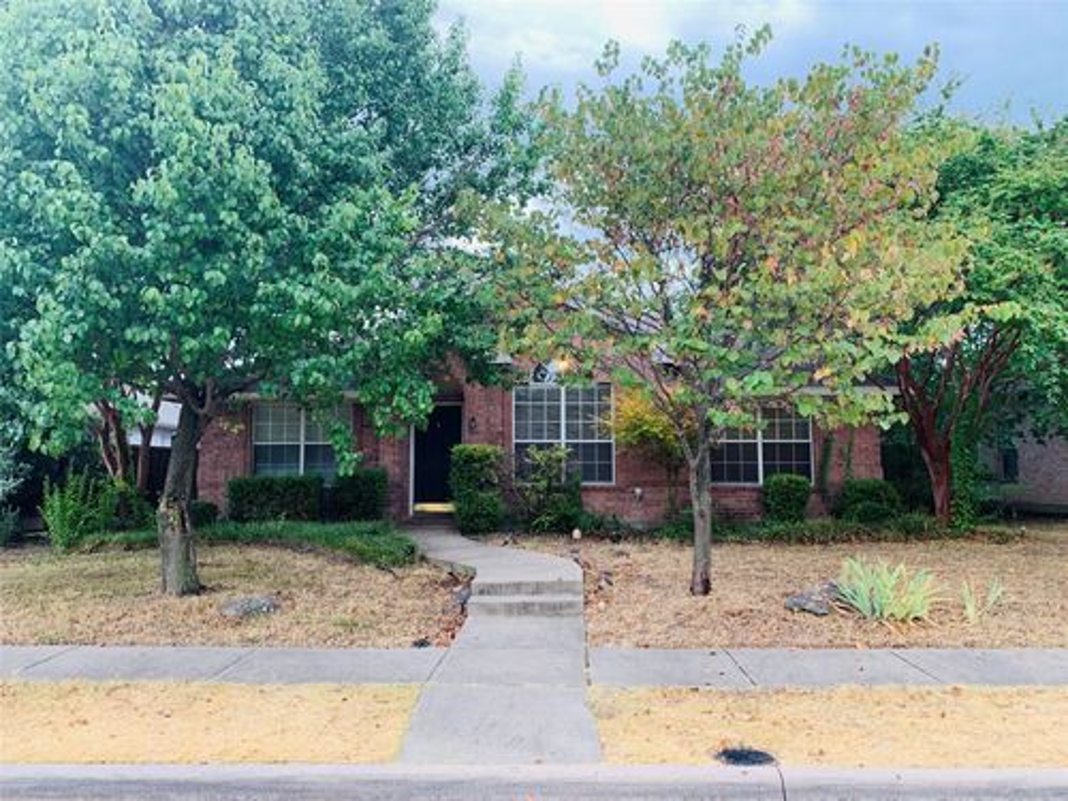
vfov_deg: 53.1
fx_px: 802
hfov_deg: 67.3
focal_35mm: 26
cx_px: 534
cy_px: 400
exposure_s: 1/121
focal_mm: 4.25
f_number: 1.8
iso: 50
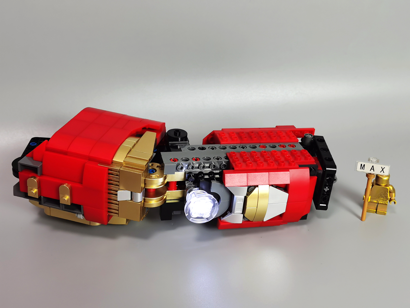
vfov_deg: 33.6
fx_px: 509
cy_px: 154
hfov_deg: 43.9
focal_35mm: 43
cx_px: 205
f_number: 1.8
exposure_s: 1/100
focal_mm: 5.58
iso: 100
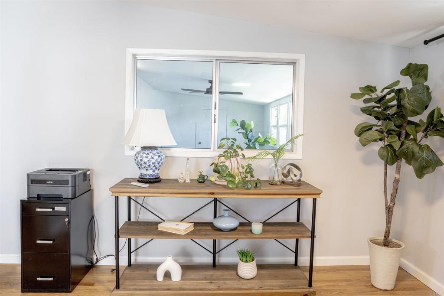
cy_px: 148
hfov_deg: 73.7
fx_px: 296
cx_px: 222
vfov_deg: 53.1
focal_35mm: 24
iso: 640
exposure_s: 1/40
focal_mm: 24
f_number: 8
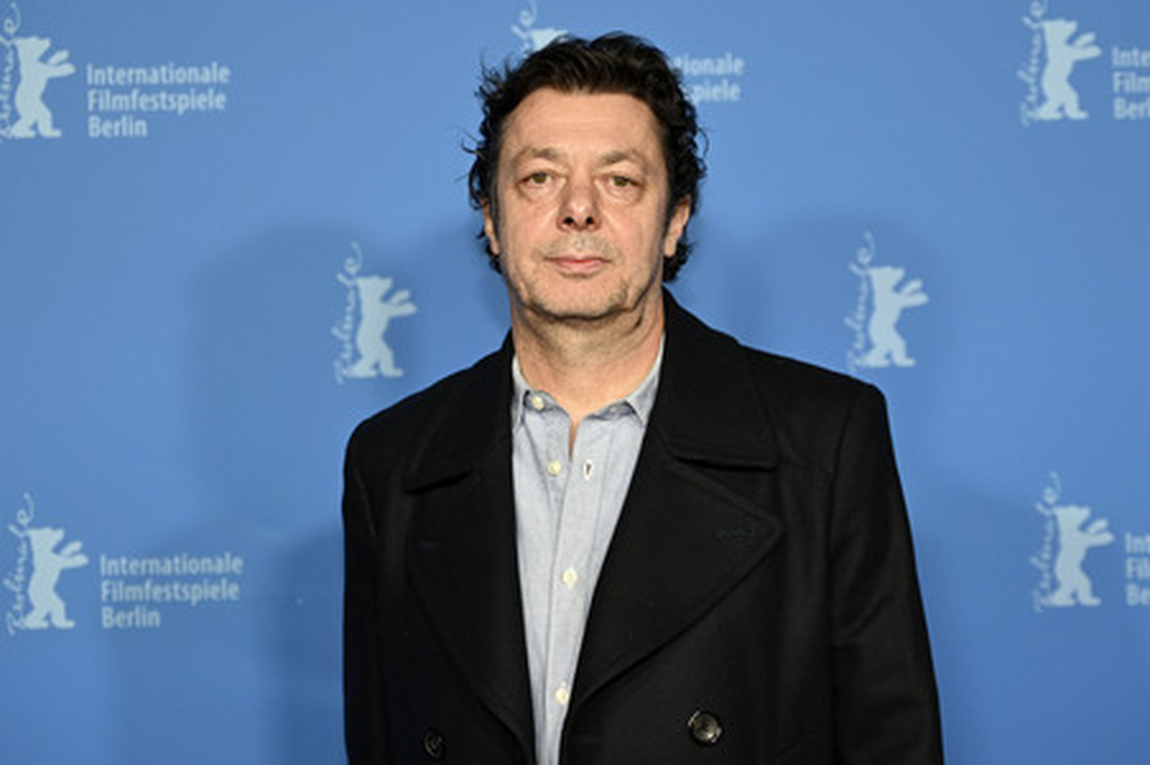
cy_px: 382
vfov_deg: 20.6
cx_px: 575
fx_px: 2107
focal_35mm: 66
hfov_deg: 30.5
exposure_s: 1/160
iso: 320
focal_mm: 66
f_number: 2.8
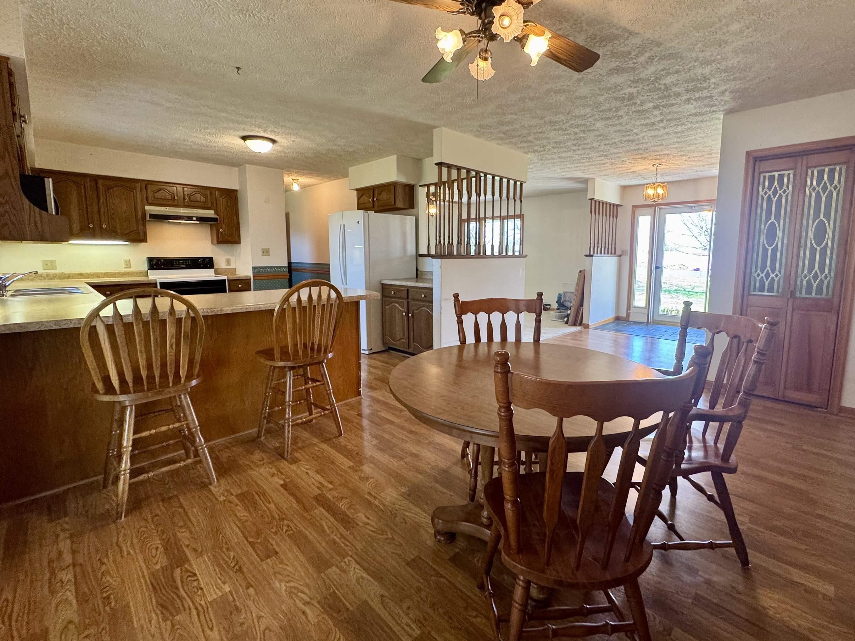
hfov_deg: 94.3
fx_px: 395
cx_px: 458
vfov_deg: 78.0
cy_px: 297
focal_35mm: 16
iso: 250
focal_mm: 2.22
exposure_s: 1/120
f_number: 2.2
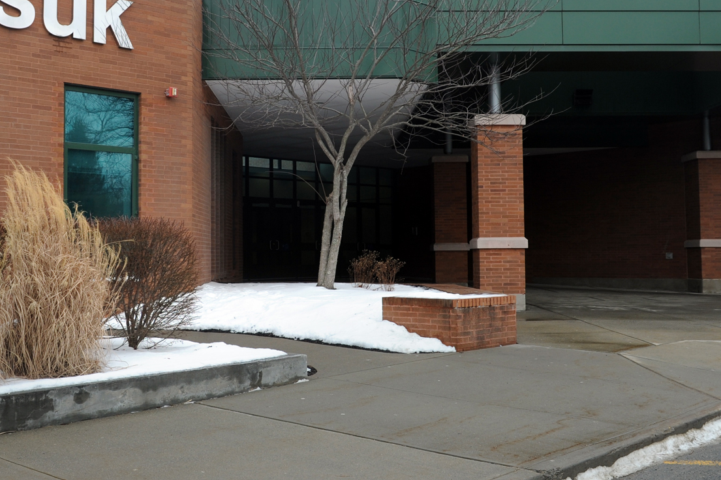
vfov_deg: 30.5
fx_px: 881
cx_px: 381
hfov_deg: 44.5
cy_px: 211
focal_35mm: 44
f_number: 7.1
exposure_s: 1/250
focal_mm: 27
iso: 400
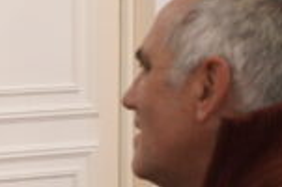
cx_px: -291
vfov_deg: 7.7
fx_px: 1360
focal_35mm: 174
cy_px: 280
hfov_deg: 10.8
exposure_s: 1/200
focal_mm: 35
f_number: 4
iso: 4000
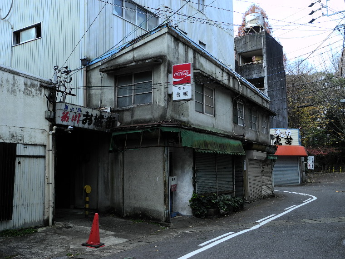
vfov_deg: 37.7
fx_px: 379
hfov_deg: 49.0
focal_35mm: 38
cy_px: 130
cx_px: 172
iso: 100
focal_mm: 8.1
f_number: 3.2
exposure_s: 1/204
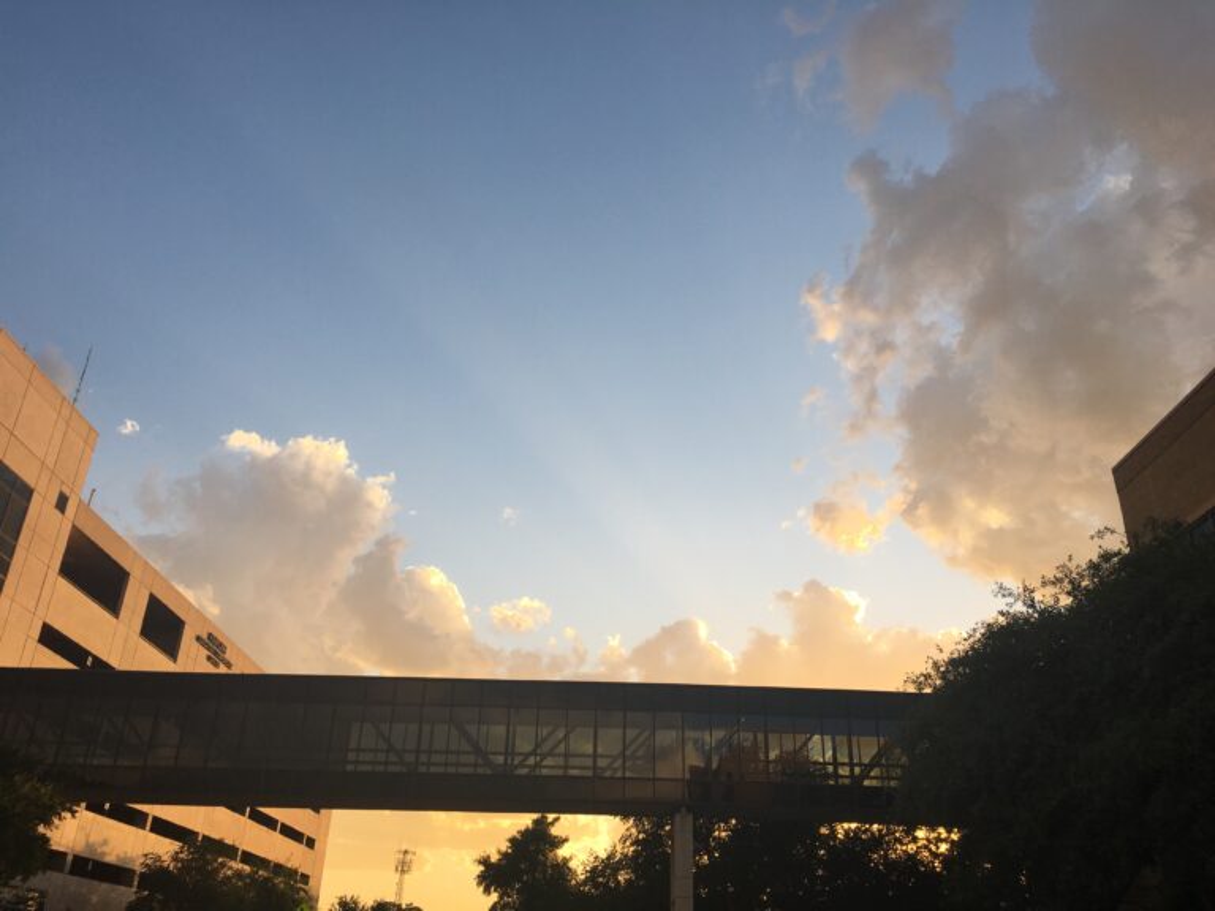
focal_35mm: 29
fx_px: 1018
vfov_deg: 48.2
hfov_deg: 61.7
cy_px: 456
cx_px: 608
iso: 25
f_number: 2.2
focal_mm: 4.15
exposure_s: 1/452
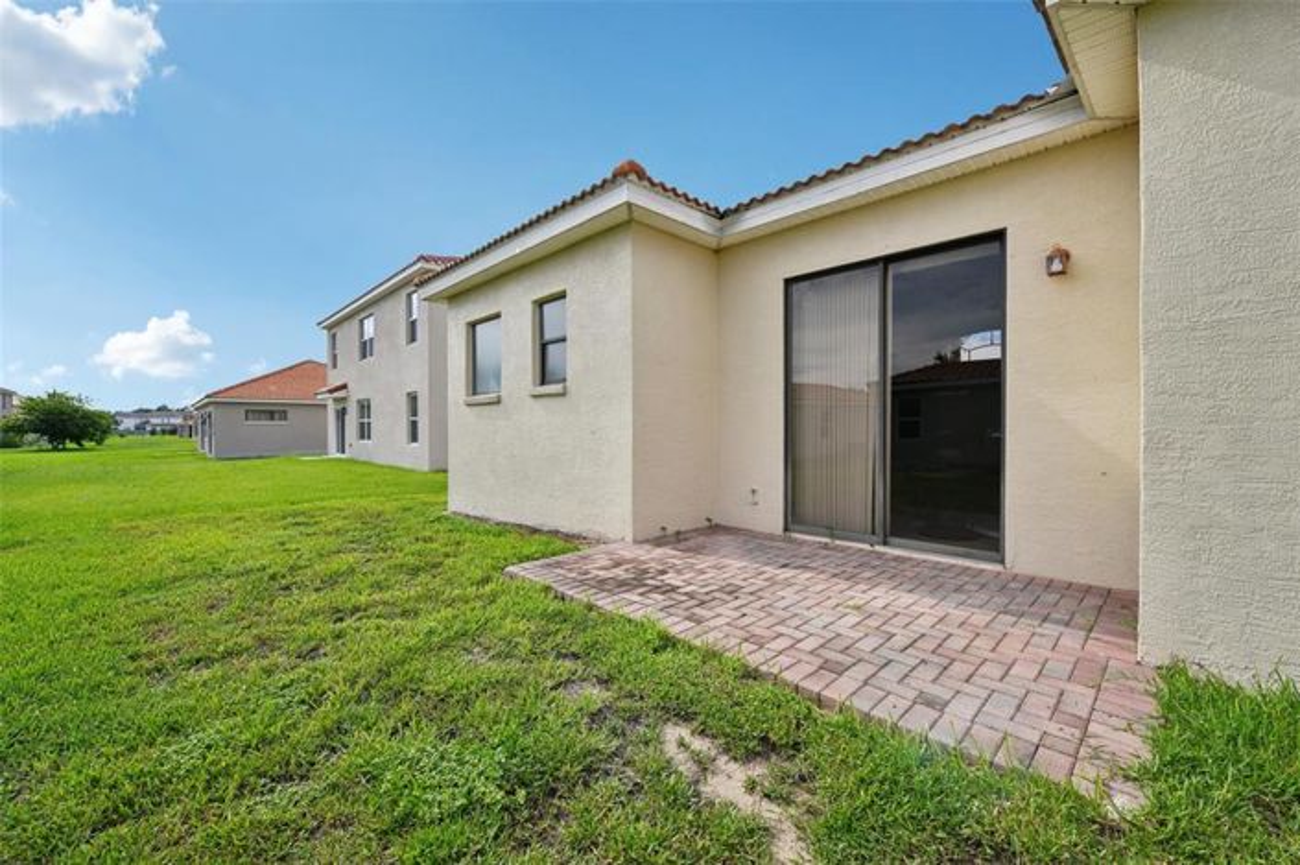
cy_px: 432
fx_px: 505
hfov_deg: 104.3
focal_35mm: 14
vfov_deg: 81.1
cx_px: 650
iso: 400
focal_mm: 14
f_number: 8
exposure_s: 1/1000
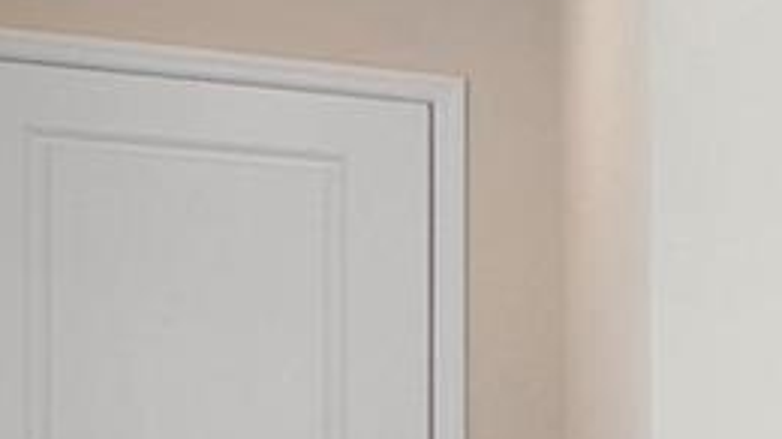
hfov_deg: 14.8
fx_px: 2135
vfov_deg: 11.3
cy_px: 637
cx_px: 1775
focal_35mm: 103
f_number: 8
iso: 800
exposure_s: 1/15
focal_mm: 16
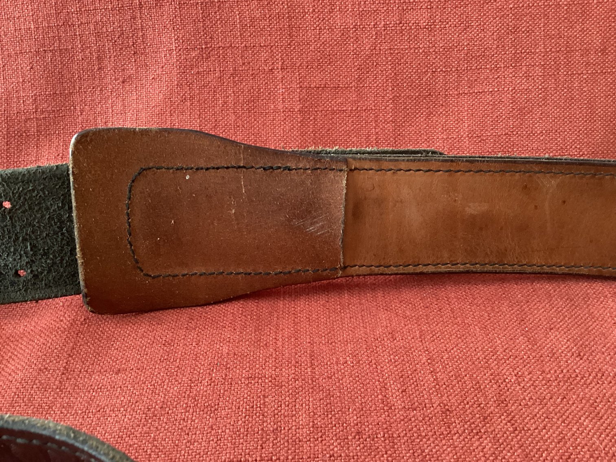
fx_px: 552
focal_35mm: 31
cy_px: 231
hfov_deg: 58.3
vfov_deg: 45.4
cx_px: 308
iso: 400
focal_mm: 3.3
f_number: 2.4
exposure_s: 1/30
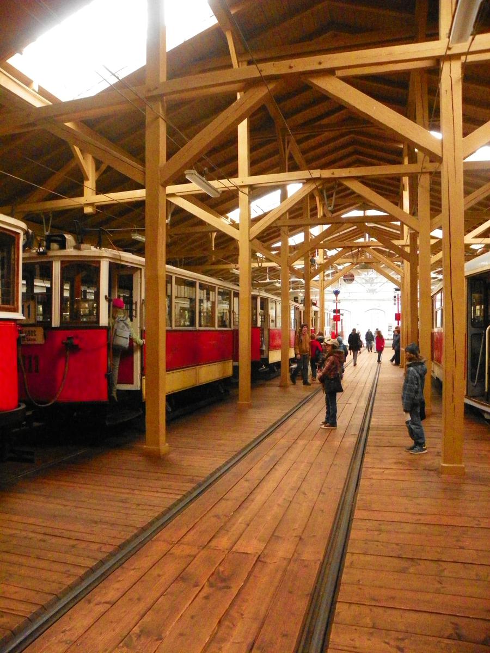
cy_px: 326
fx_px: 491
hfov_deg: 53.1
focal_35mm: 26
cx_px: 245
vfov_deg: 67.3
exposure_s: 1/30
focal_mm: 4.6
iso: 640
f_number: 2.8
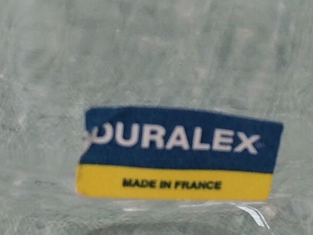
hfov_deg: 12.4
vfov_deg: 9.3
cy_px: 66
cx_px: 195
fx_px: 1437
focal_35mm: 159
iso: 40
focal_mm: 4.15
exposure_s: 1/100
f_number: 2.2
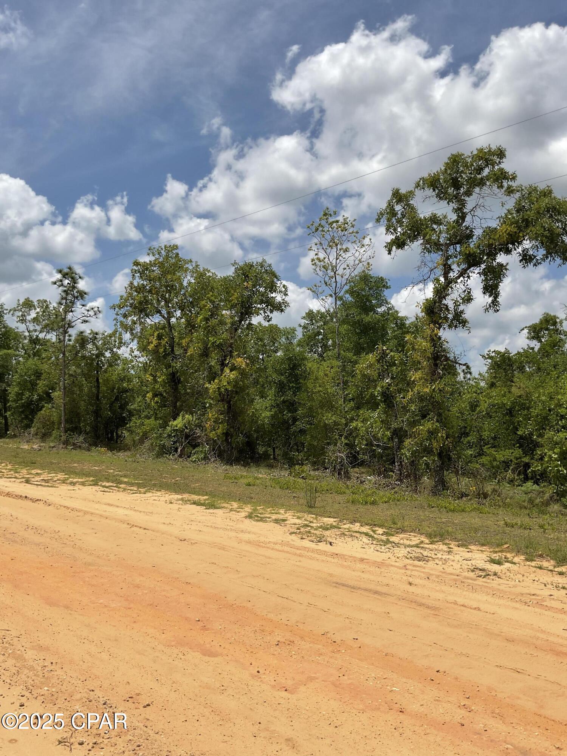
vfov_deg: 61.7
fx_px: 633
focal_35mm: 29
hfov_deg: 48.2
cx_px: 284
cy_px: 378
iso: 16
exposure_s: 1/4065
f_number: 1.8
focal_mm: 3
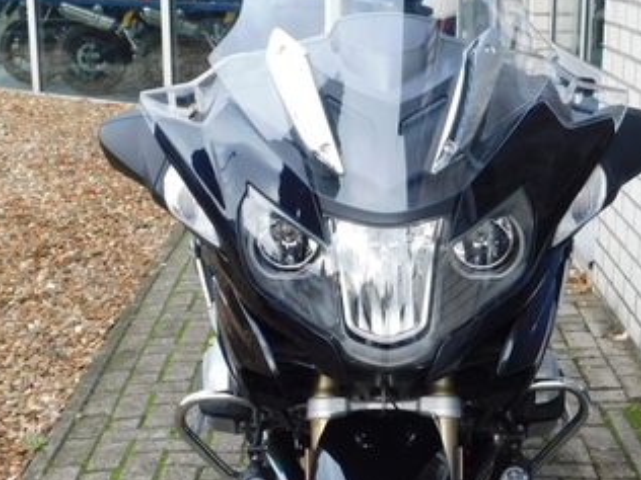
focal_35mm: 73
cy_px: 330
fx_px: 1352
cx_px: 363
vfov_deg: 20.1
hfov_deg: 26.7
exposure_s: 1/60
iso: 125
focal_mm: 6.3
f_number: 3.5
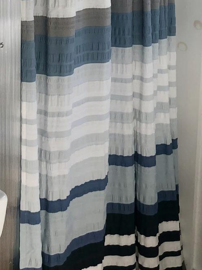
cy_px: -24
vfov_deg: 21.8
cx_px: 50
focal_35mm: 85
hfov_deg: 17.3
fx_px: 662
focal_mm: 4
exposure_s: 1/120
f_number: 1.8
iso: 32
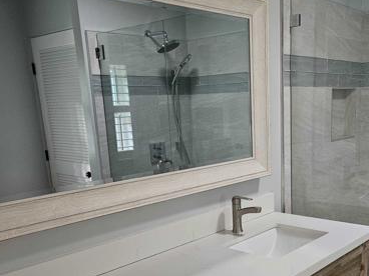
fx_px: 426
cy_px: 214
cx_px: 233
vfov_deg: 35.0
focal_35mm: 40
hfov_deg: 46.4
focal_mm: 5.4
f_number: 1.8
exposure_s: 1/40
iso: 500
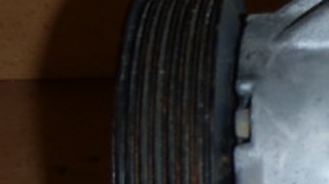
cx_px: 417
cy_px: 145
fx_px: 1107
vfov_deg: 9.5
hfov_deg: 16.1
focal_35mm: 127
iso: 100
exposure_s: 1/40
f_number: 4.6
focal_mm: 6.83
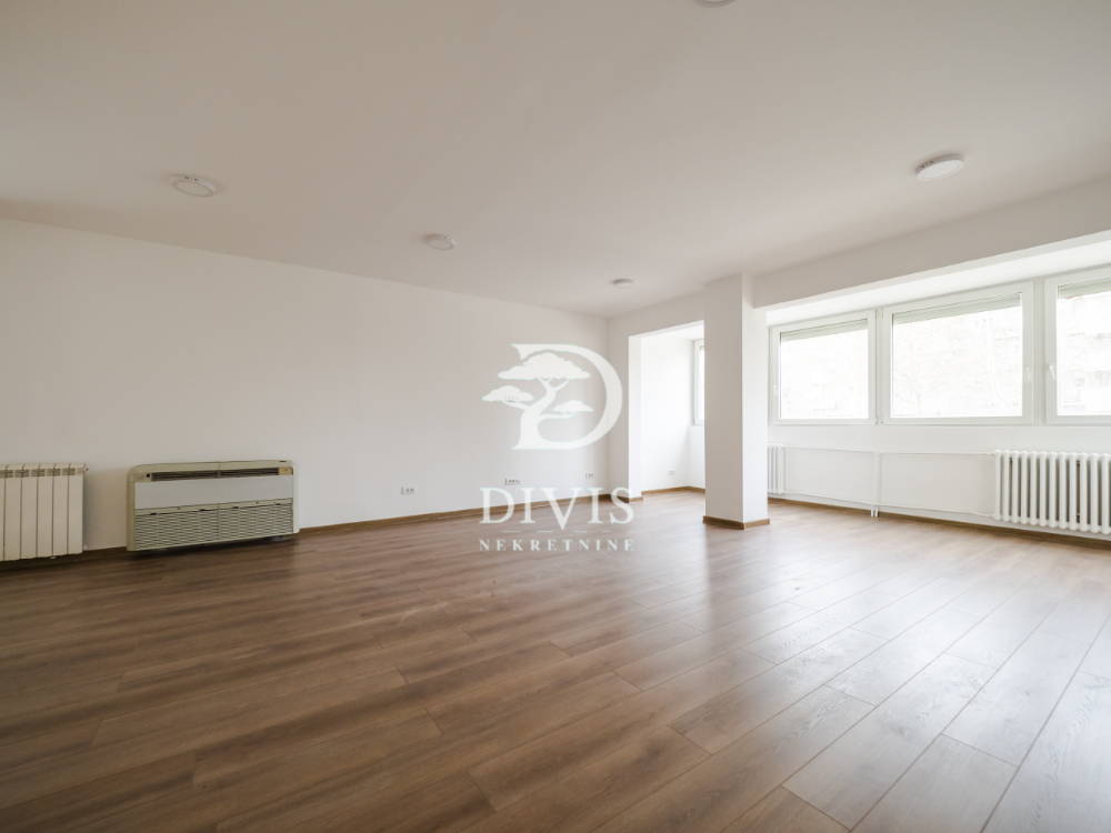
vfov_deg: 85.7
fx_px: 449
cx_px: 556
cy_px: 416
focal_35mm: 14
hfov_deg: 102.1
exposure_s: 1/25
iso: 400
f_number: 4
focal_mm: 7
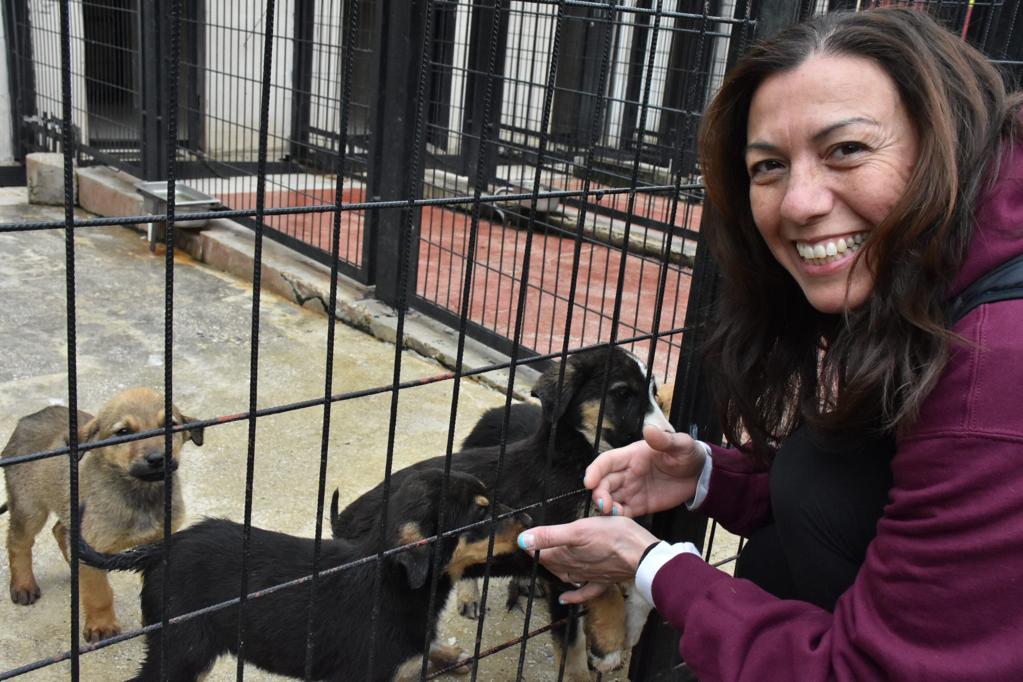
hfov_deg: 53.1
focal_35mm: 36
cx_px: 512
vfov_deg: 36.9
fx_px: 1023
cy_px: 341
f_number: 11
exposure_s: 1/500
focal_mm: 24
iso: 2000
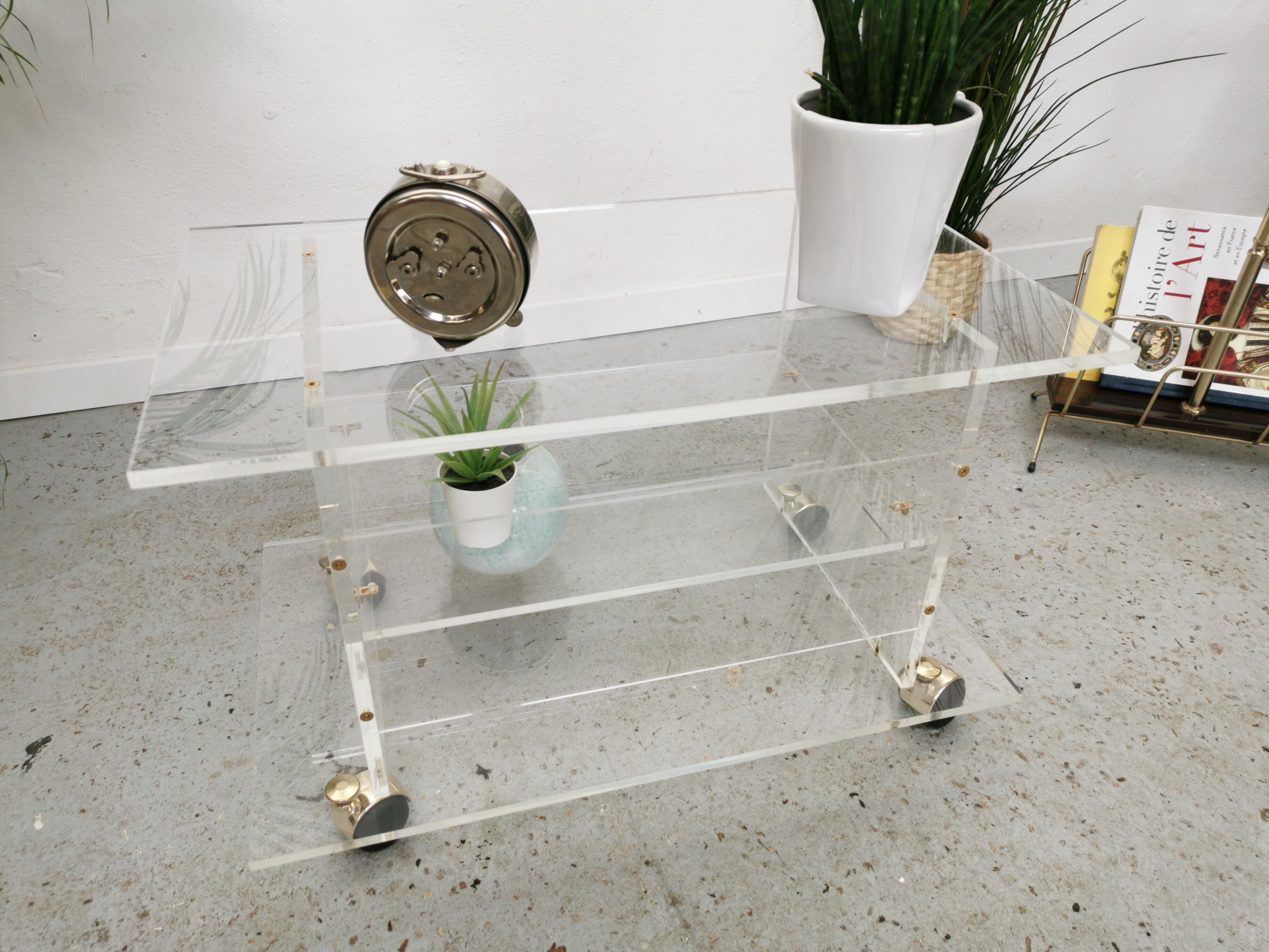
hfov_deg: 65.3
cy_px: 476
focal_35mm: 27
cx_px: 634
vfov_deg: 51.4
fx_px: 990
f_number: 1.8
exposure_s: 1/249
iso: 50
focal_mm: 5.58
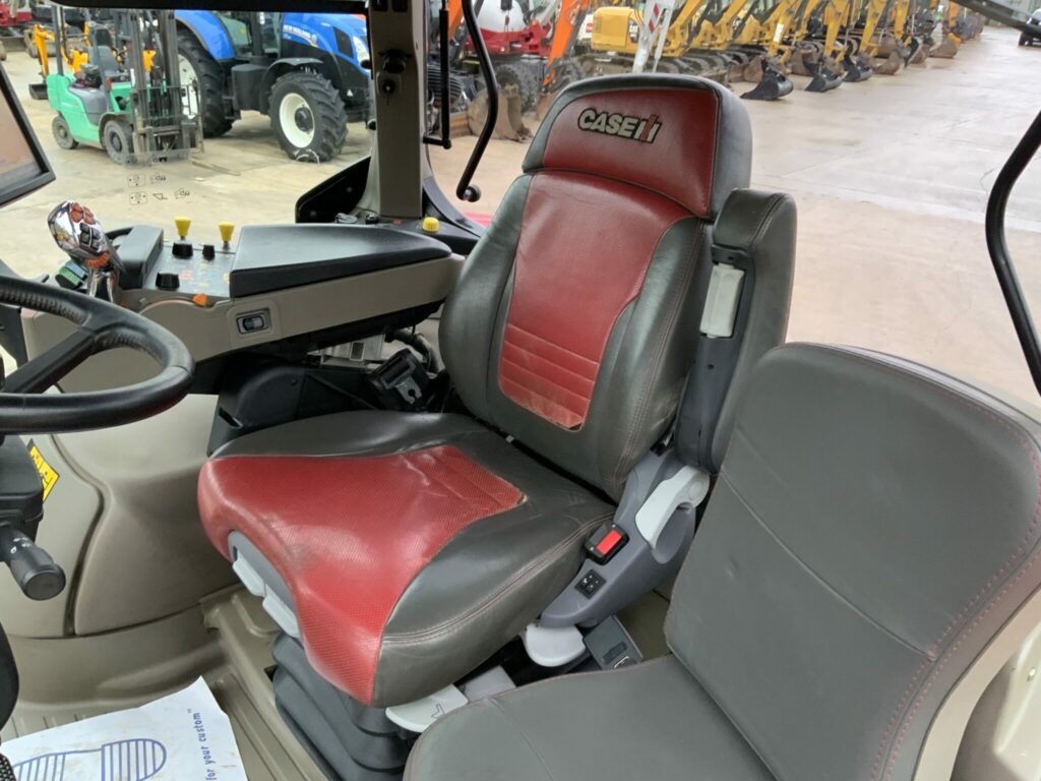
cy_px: 390
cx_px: 520
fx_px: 872
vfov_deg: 48.2
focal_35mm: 29
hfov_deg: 61.7
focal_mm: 3
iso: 160
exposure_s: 1/60
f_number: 1.8
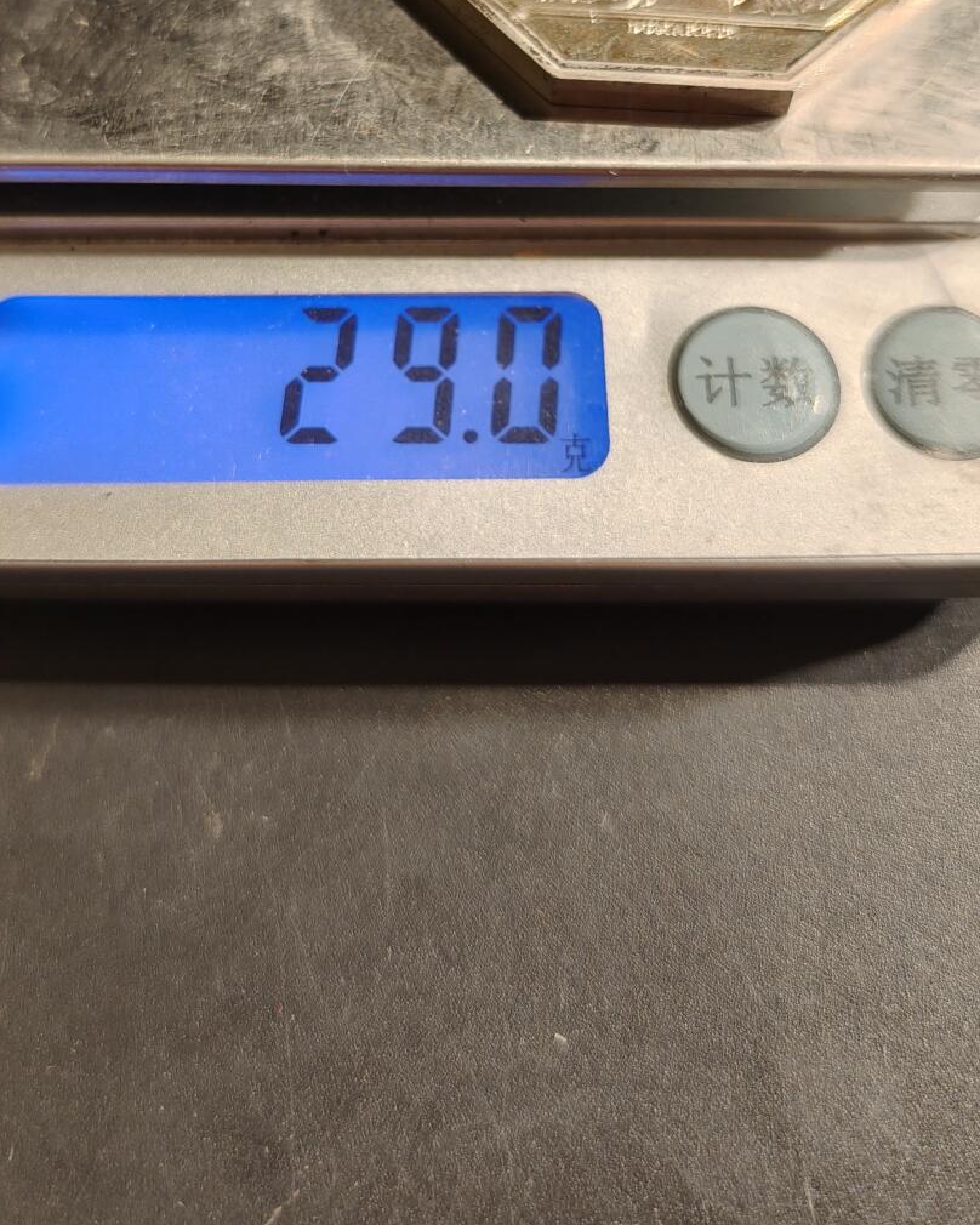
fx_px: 1450
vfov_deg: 44.5
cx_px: 440
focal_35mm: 40
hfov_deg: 37.3
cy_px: 330
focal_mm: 6.06
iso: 250
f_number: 1.6
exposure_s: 1/193
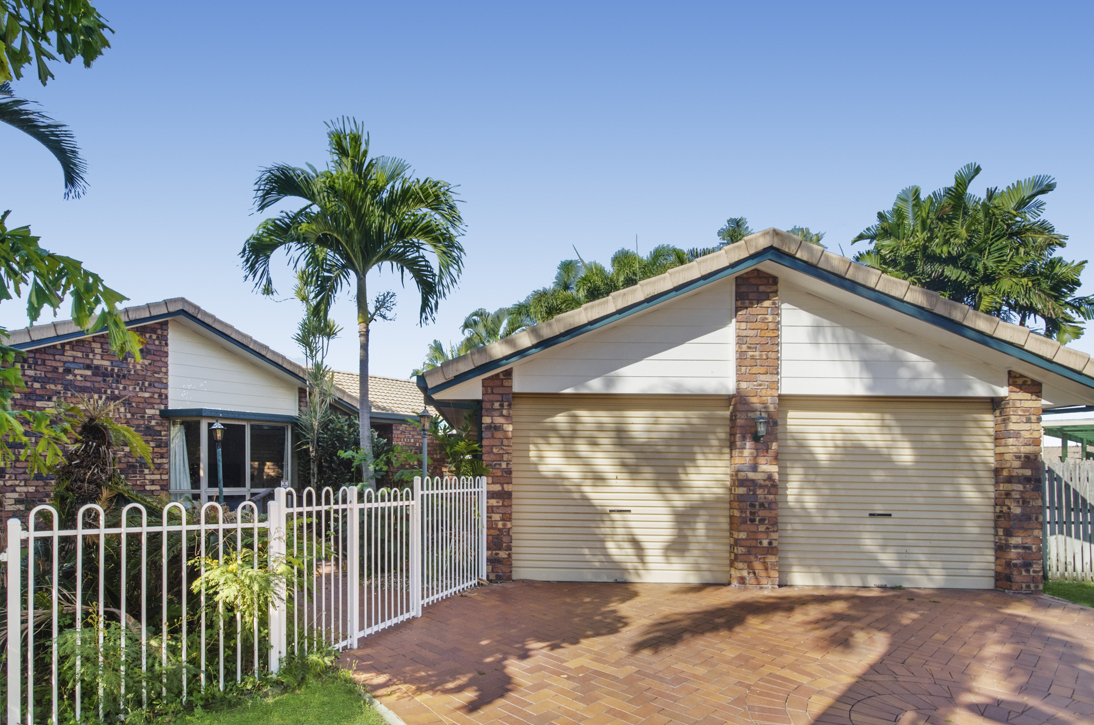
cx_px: 469
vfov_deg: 67.1
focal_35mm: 18
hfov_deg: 89.5
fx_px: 546
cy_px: 344
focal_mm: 10
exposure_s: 1/320
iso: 400
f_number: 8
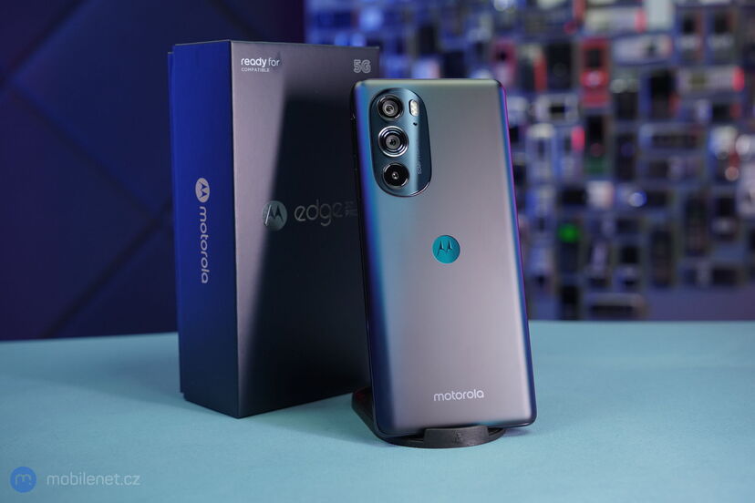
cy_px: 252
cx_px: 378
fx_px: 1028
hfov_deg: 40.3
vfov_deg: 27.5
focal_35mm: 49
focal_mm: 49
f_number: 5.6
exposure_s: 1/160
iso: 1600
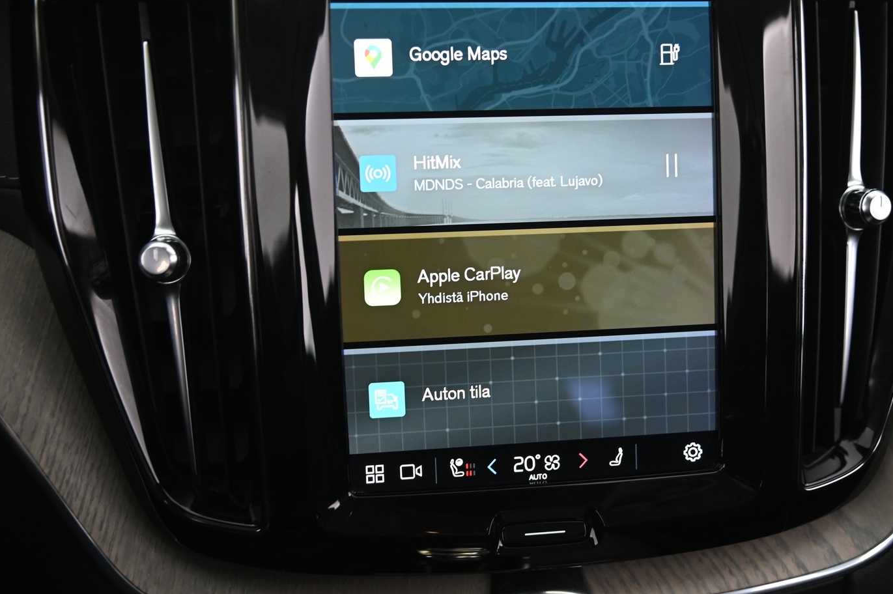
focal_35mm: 45
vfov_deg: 29.8
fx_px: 1115
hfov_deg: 43.6
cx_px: 481
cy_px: 285
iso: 2000
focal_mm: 38
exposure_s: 1/20
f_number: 4
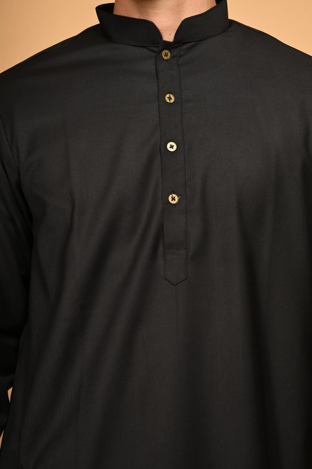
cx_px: 156
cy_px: 234
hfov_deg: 20.0
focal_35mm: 68
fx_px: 884
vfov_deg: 29.7
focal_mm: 68
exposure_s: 1/200
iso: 200
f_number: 7.1
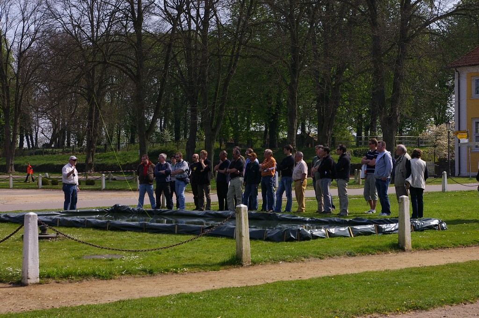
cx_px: 240
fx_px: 1096
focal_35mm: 82
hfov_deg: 24.6
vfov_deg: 16.5
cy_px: 159
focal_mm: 55
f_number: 8
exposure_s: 1/250
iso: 200
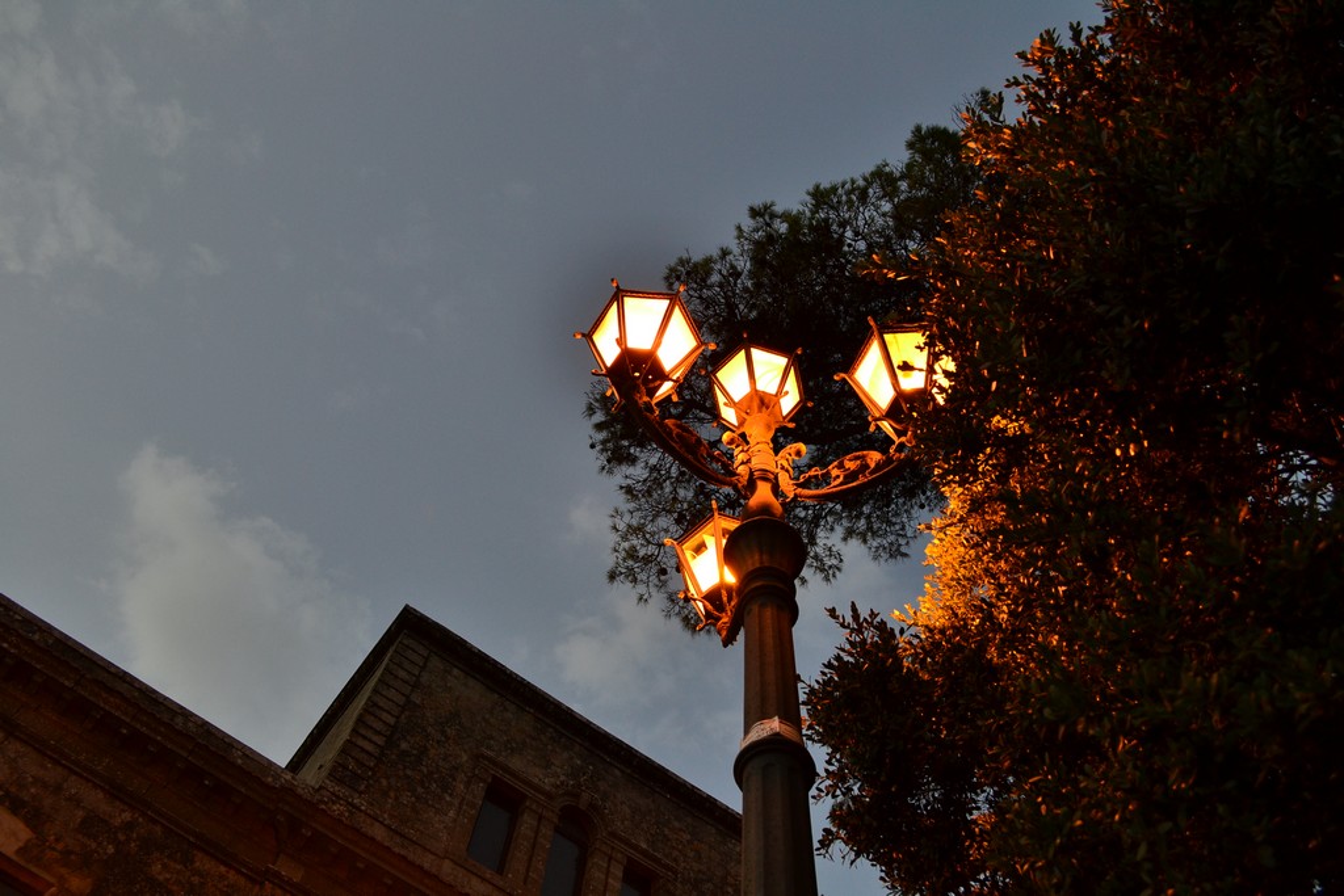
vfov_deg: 47.9
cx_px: 672
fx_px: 1008
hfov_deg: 67.4
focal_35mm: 27
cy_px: 448
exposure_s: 1/80
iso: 400
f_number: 5.6
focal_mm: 18
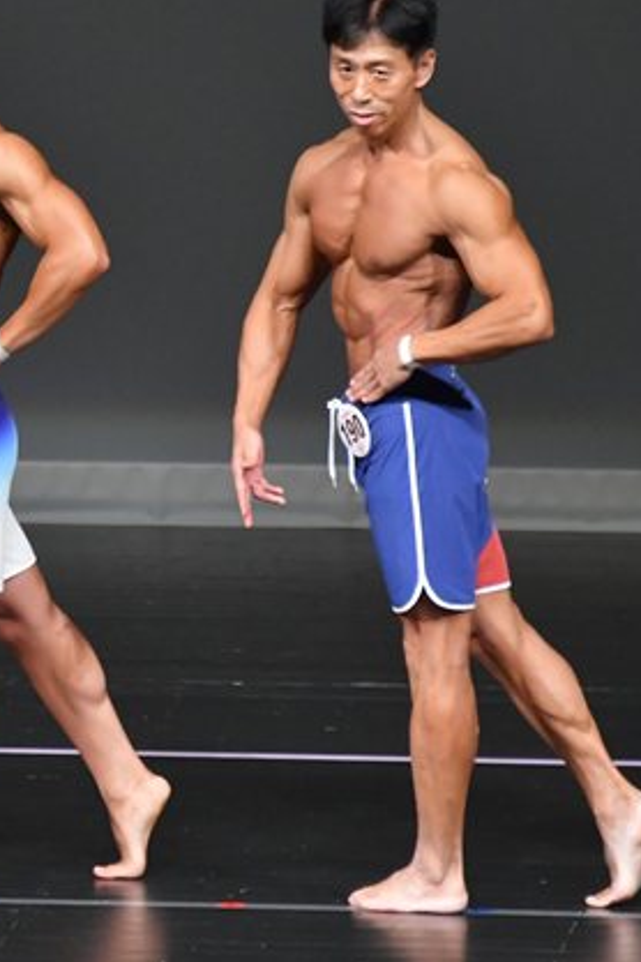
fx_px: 15623
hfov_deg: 2.3
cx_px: -213
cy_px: 388
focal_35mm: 585
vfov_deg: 3.5
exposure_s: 1/400
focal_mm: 210
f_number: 5.6
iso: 4000
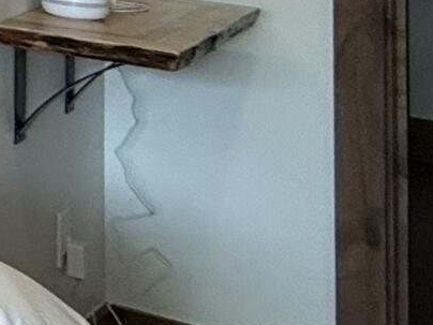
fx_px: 1301
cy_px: -250
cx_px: -1094
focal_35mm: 104
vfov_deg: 13.0
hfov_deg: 9.5
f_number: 2.2
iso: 100
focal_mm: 2.22
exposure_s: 1/120
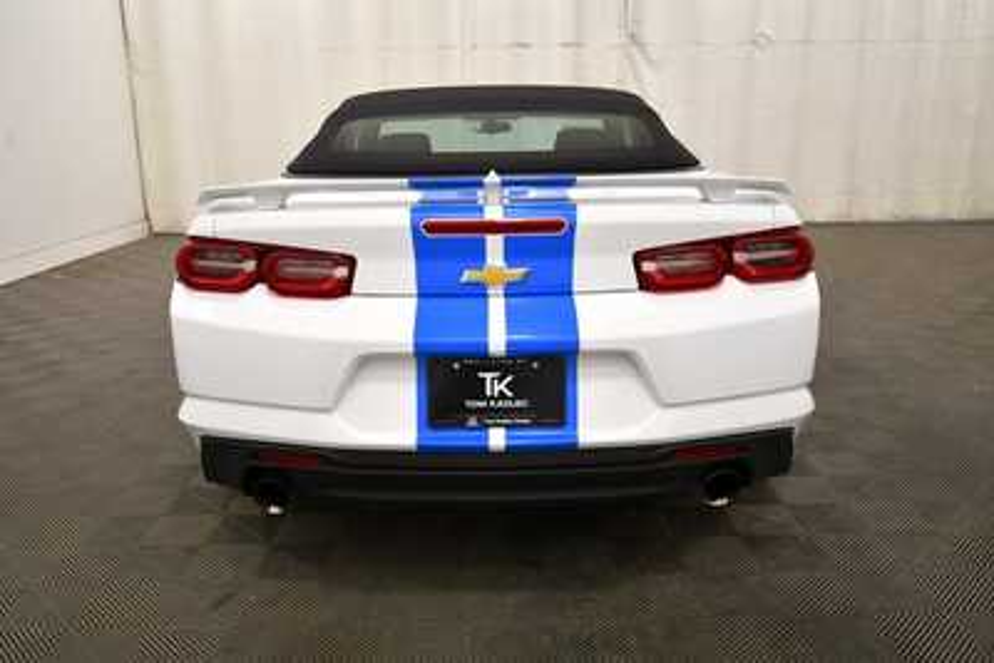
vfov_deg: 43.6
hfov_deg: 61.9
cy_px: 332
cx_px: 497
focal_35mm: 30
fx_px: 829
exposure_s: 1/200
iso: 800
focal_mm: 20
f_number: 5.6
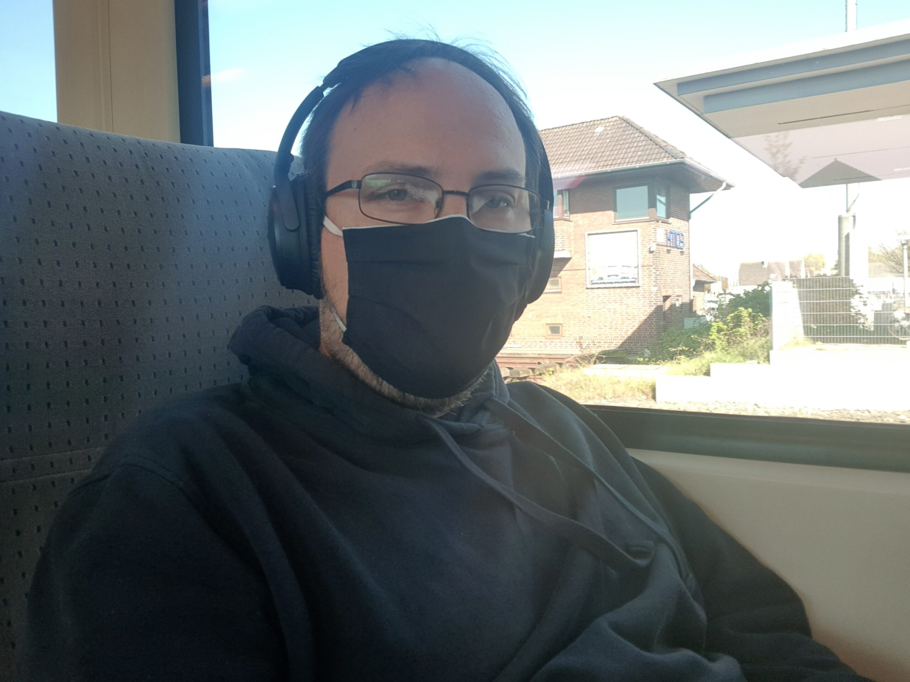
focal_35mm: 25
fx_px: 657
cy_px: 341
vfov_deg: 54.9
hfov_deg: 69.4
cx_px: 455
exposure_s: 1/122
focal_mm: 2.95
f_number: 1.7
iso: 40
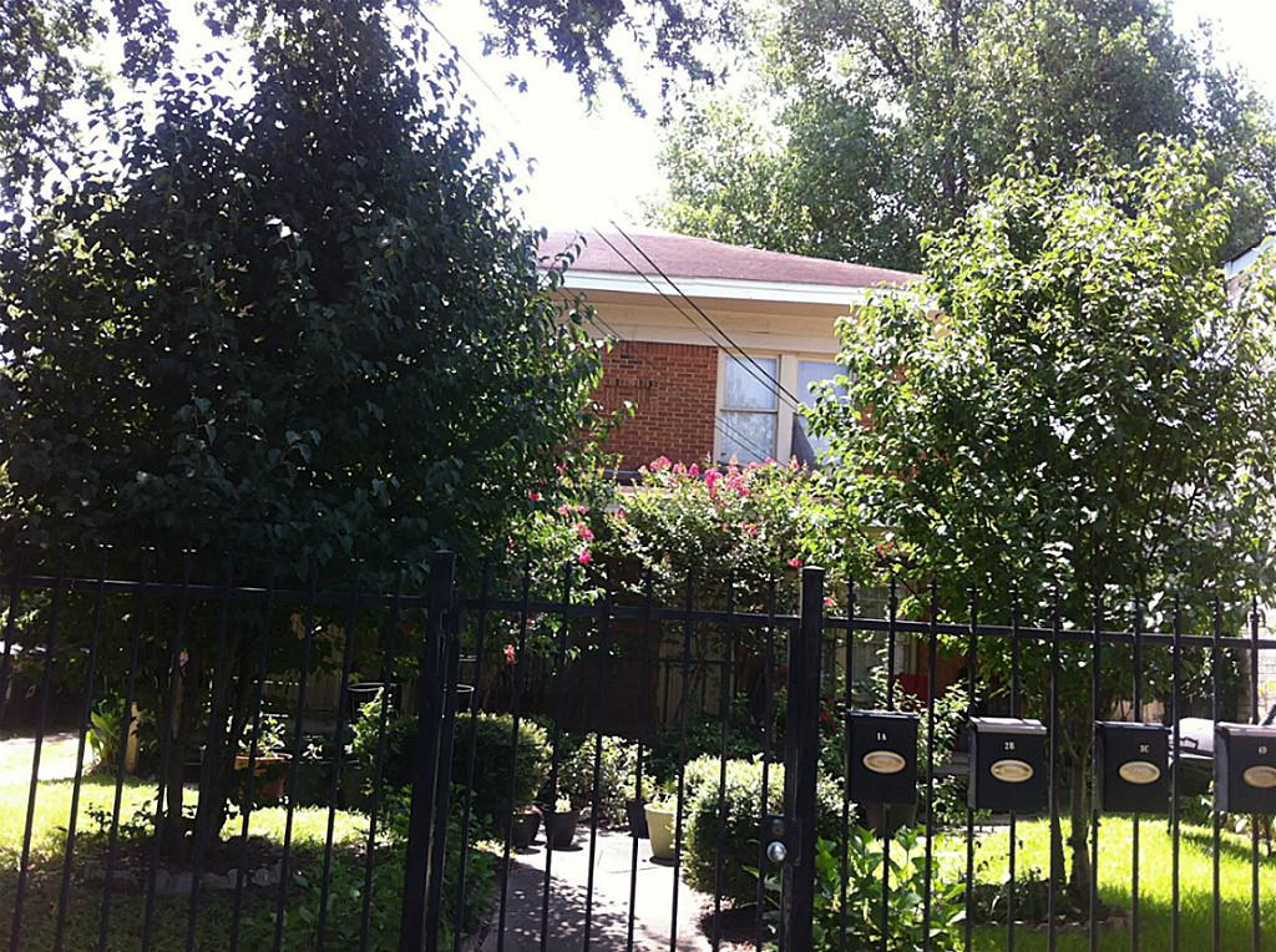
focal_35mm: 35
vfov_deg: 40.6
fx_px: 1288
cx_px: 638
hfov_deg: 52.7
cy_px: 476
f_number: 2.8
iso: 80
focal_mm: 3.85
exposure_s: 1/207
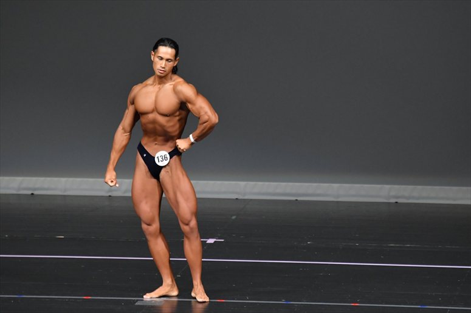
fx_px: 4512
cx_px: 236
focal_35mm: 345
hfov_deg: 6.0
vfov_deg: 4.0
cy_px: 156
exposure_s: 1/400
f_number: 5.6
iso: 4000
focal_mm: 230
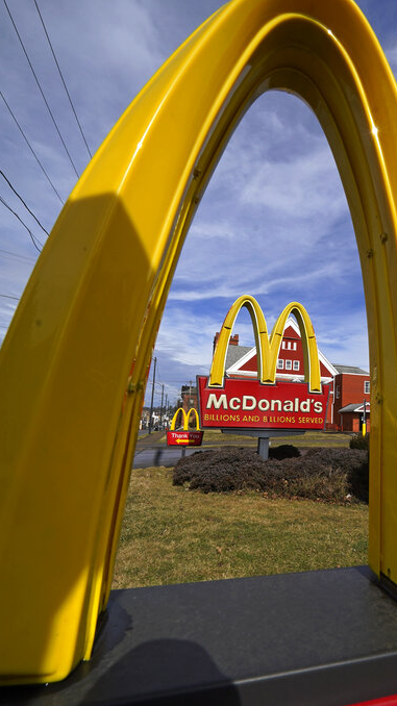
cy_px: 355
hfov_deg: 53.1
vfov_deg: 89.6
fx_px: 356
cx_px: 336
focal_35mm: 19
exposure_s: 1/200
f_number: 14
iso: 100
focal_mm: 12
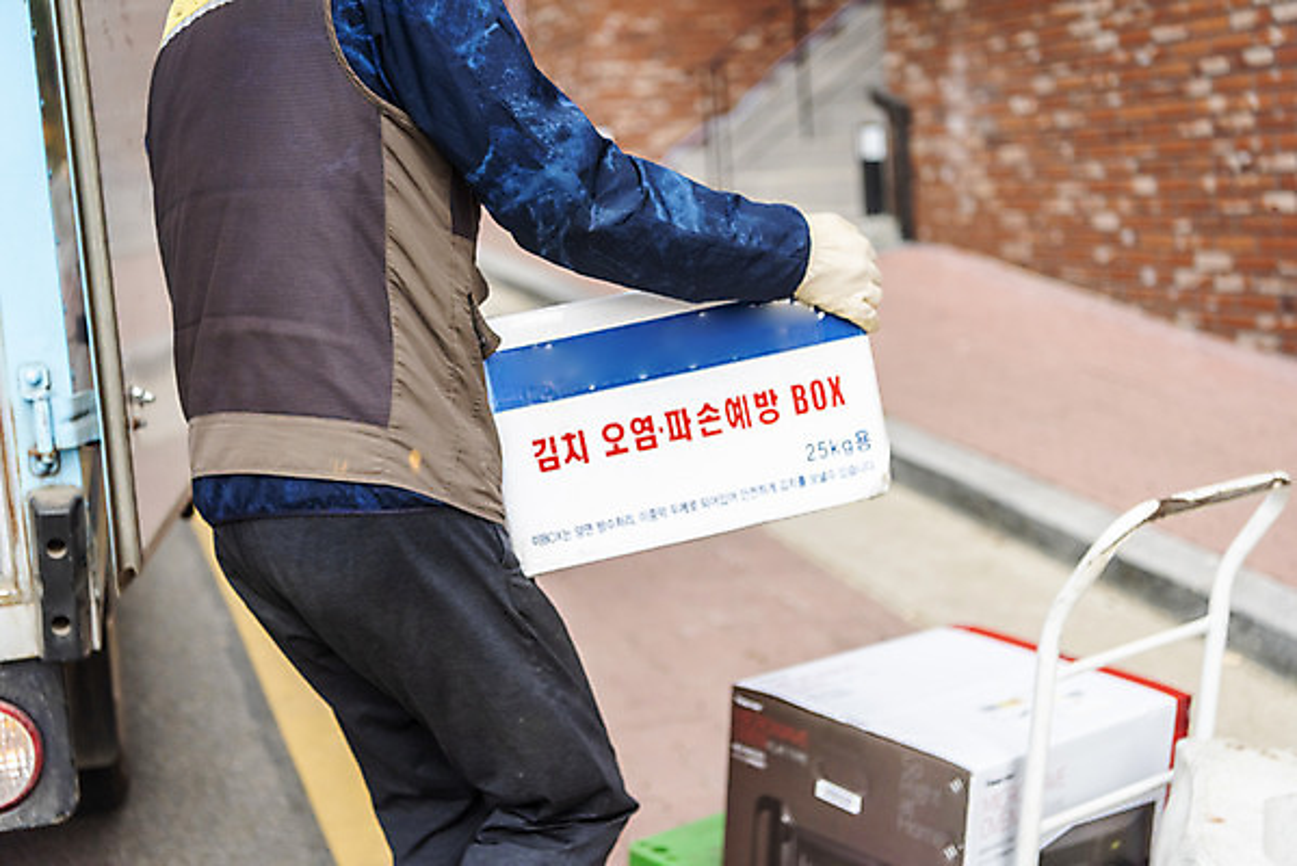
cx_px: 648
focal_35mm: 52
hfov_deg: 38.2
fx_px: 1874
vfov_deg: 26.0
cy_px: 433
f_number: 2.8
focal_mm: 52
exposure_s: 1/8000
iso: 640
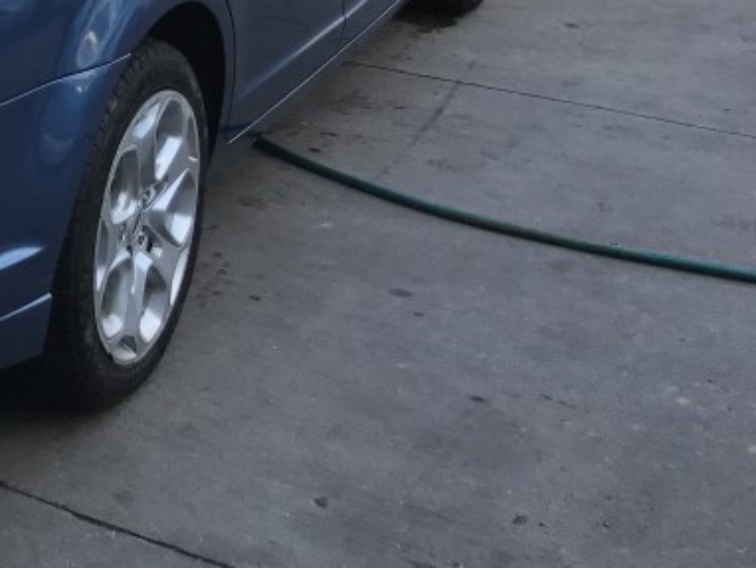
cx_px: -218
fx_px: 1639
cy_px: -75
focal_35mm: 75
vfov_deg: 18.8
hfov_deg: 23.1
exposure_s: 1/766
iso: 20
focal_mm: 3.99
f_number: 1.8
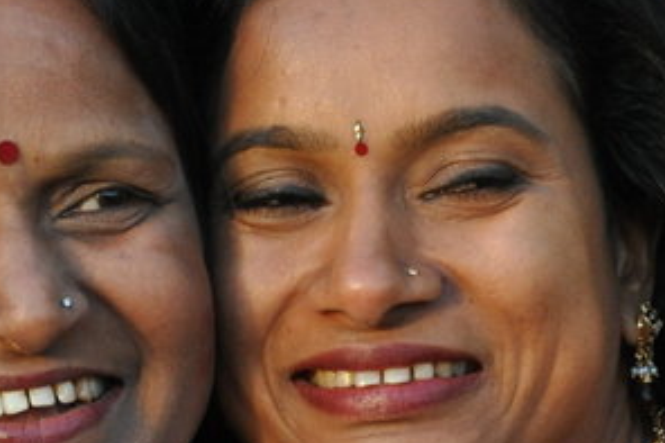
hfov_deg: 4.7
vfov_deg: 3.1
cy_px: 430
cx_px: 9
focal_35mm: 441
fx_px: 8136
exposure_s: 1/250
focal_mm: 85
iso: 800
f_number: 5.6
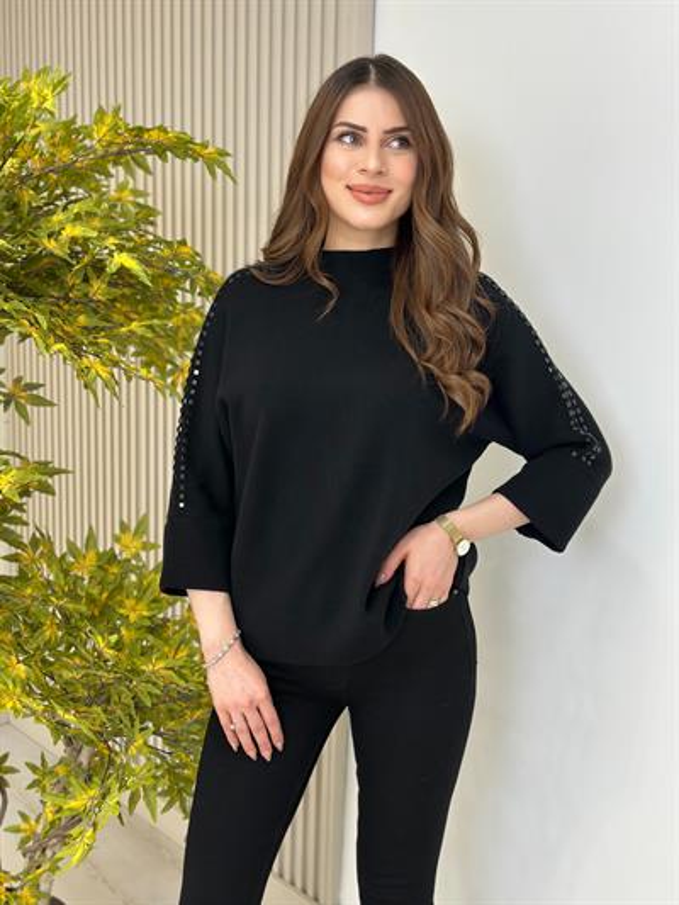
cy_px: 452
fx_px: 1255
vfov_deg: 39.6
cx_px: 340
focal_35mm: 48
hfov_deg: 30.3
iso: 64
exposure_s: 1/100
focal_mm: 6.86
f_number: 1.78
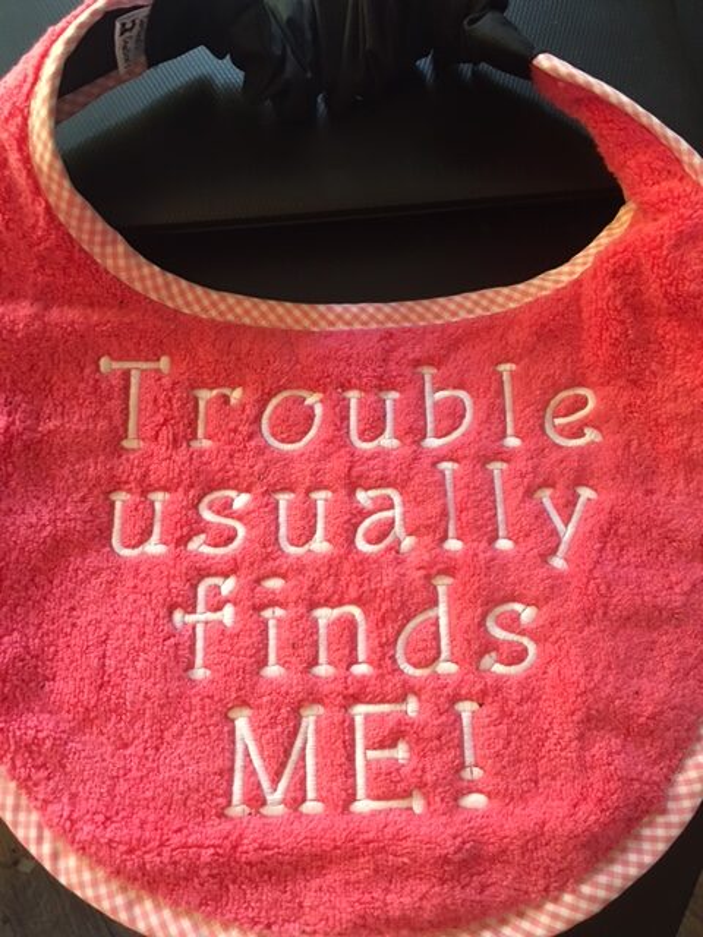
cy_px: 468
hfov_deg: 48.2
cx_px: 352
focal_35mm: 29
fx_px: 785
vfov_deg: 61.7
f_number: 2.2
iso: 100
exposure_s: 1/17
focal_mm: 4.15
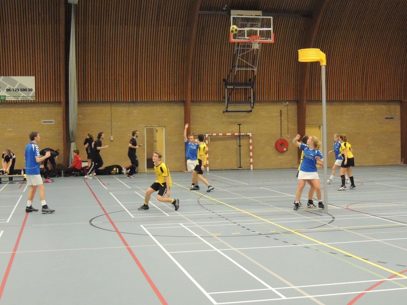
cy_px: 152
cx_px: 204
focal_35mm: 55
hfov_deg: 34.9
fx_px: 647
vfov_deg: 26.6
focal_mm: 9.8
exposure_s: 1/100
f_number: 3.7
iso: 3200
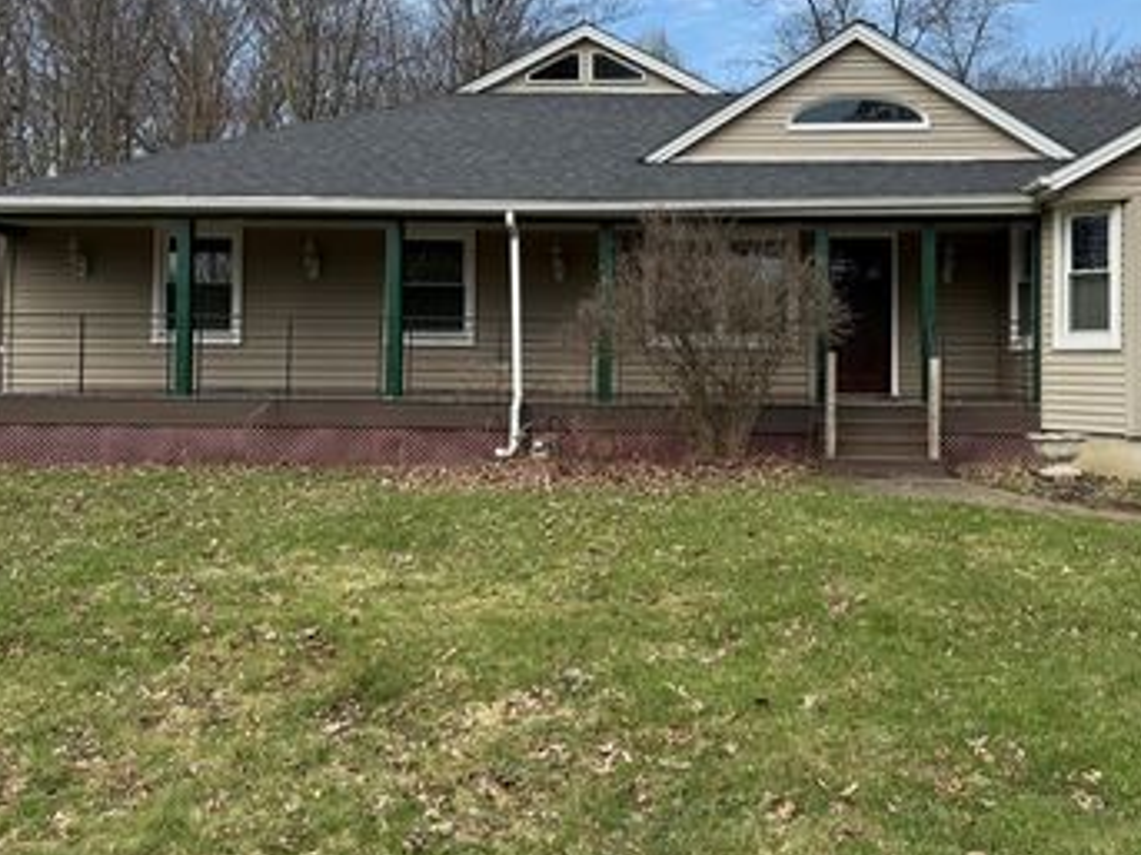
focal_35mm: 35
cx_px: 702
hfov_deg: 52.2
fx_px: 1153
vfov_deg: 40.4
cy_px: 321
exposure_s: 1/3145
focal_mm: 6.76
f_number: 1.78
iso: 80
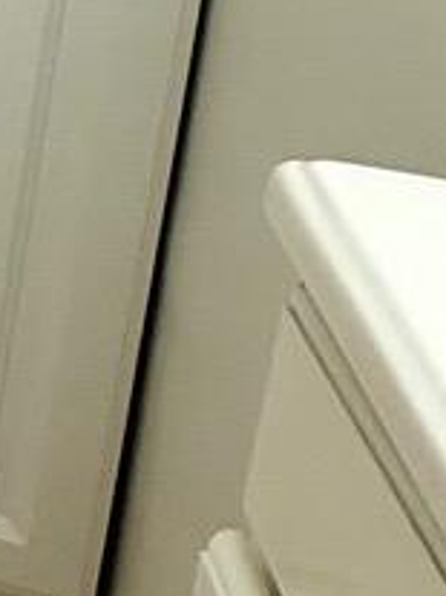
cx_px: -1099
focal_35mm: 104
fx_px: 1788
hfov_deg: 9.3
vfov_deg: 16.2
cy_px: -449
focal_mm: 2.22
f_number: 2.2
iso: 125
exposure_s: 1/120
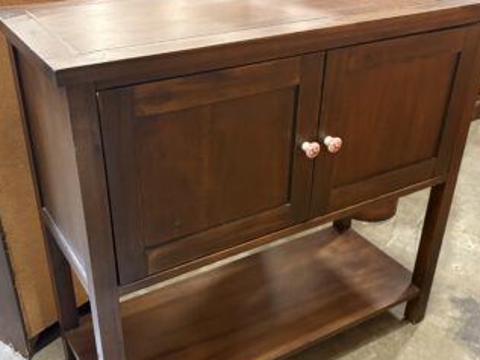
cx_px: 235
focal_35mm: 41
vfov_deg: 35.1
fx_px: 569
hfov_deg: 45.8
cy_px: 199
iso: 500
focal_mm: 5.96
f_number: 1.6
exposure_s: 1/40
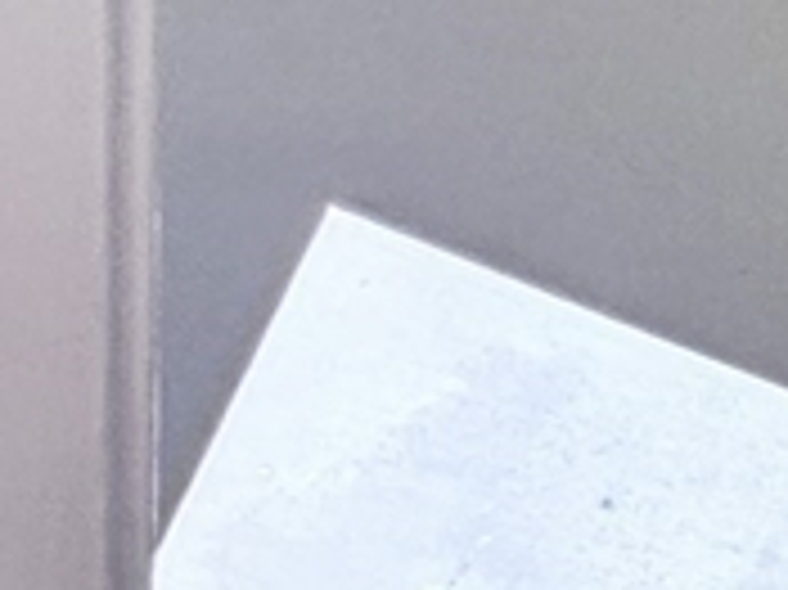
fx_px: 1865
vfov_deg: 14.5
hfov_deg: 12.0
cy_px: 1216
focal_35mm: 82
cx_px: 2292
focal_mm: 2.22
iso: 100
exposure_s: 1/120
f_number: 2.2
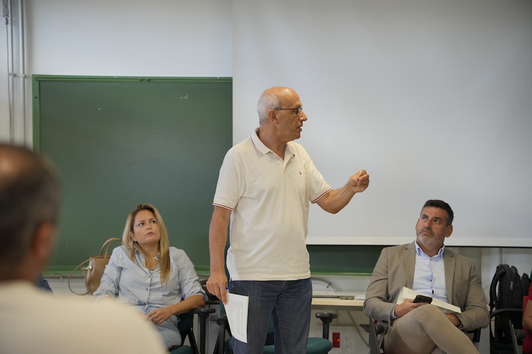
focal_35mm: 103
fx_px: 1520
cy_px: 177
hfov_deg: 19.8
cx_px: 266
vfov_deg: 13.3
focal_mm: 102.9
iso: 640
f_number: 3.5
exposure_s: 1/200
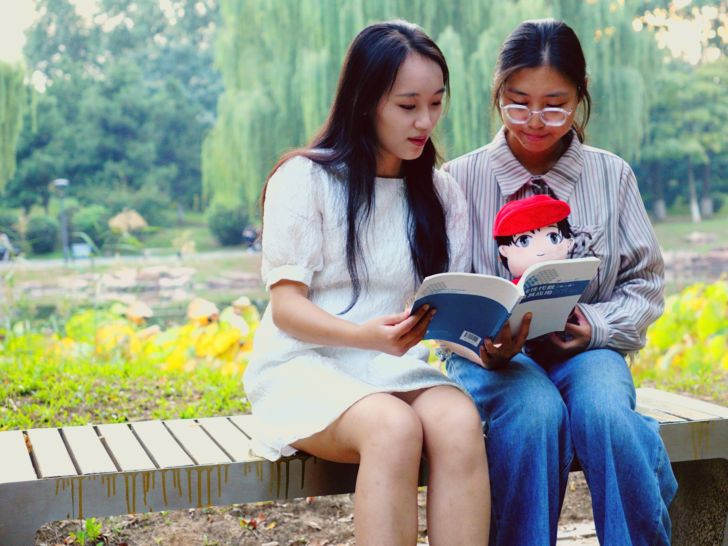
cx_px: 469
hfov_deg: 26.2
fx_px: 1559
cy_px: 243
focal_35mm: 74
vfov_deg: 19.9
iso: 1250
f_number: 3.5
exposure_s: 1/250
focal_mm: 39.4
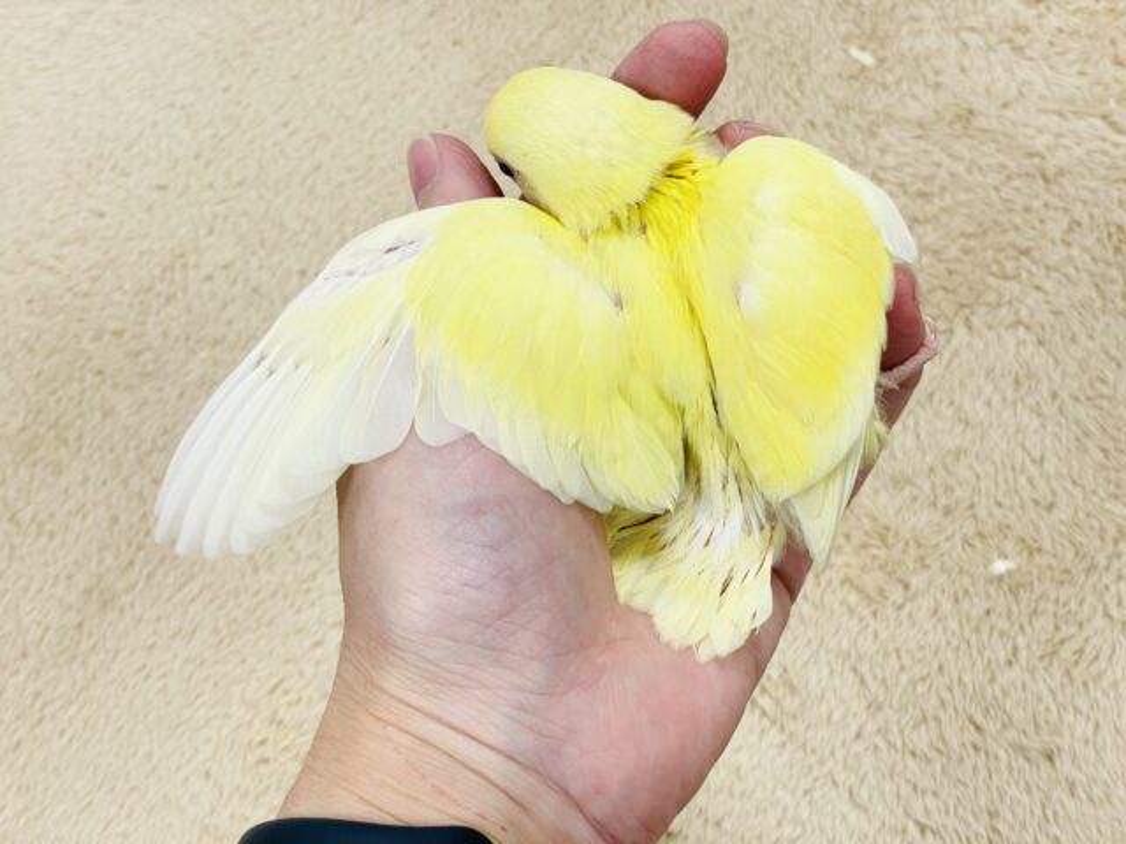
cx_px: 563
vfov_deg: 28.0
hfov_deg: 36.8
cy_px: 422
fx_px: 1691
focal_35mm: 52
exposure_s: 1/116
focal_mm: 6
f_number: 2
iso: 64
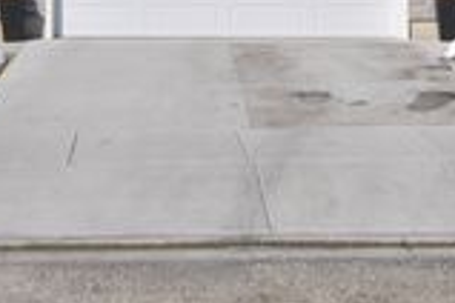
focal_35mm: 113
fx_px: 1428
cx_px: 175
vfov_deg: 11.7
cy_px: -129
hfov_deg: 18.1
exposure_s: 1/400
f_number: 10
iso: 100
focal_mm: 24
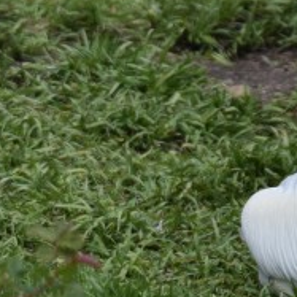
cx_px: -297
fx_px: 10496
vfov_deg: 1.6
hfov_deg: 1.6
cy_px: 219
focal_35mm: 1081
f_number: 5.3
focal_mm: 155
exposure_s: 1/1600
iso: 400
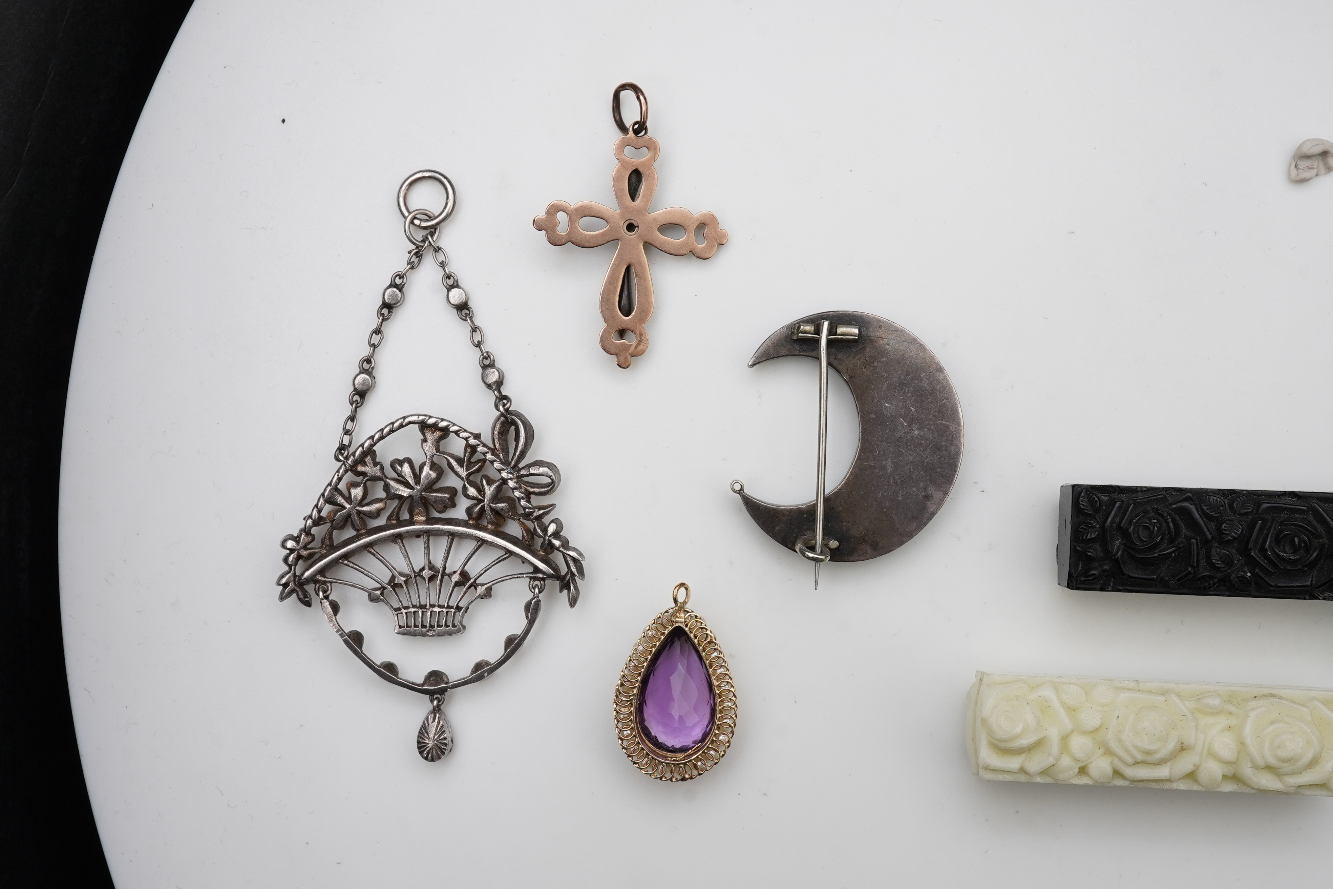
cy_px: 444
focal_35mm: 45
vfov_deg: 29.9
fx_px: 1666
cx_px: 666
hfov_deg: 43.6
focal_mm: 30
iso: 500
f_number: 20
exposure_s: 1/125
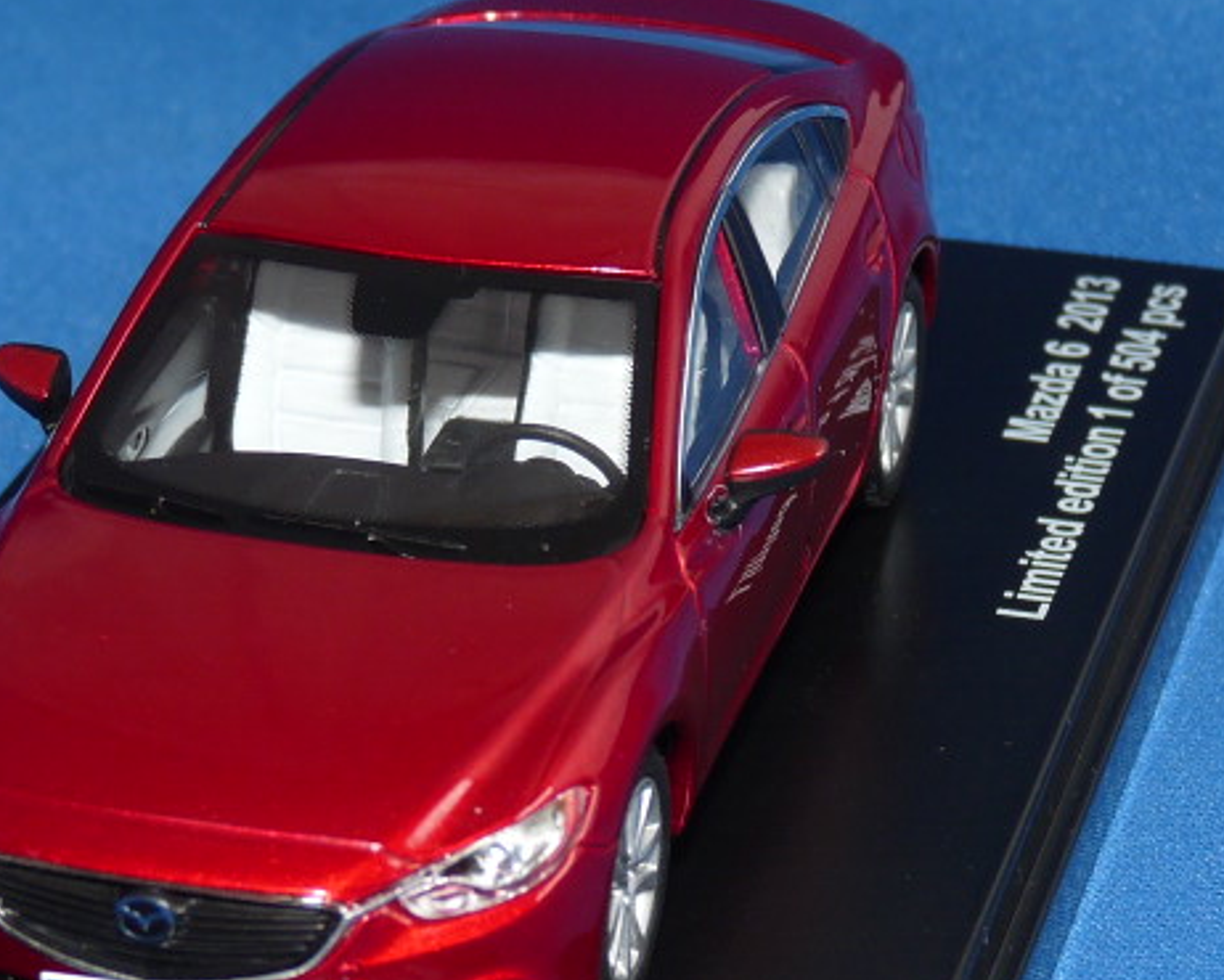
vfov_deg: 10.6
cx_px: 411
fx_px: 5291
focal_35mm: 146
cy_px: 530
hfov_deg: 13.2
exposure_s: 1/30
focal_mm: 11.1
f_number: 3.2
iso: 100
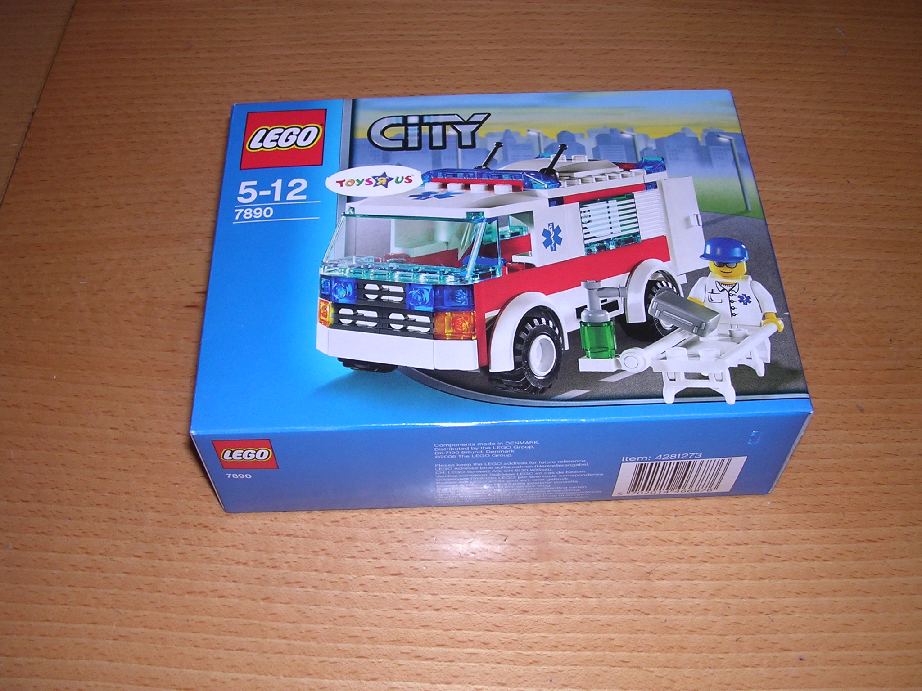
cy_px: 346
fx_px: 1012
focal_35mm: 38
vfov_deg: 37.7
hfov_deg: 49.0
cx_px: 461
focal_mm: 5.8
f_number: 2.8
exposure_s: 1/60.1
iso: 100
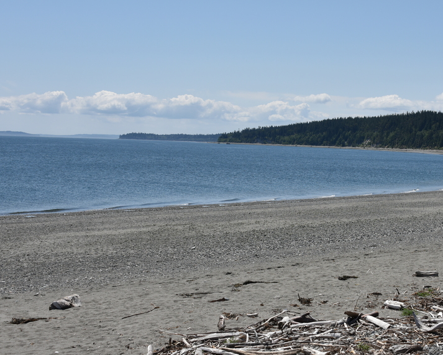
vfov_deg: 23.9
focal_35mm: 64
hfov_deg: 29.1
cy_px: 190
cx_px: 331
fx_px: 839
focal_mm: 38
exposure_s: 1/400
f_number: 10
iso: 100
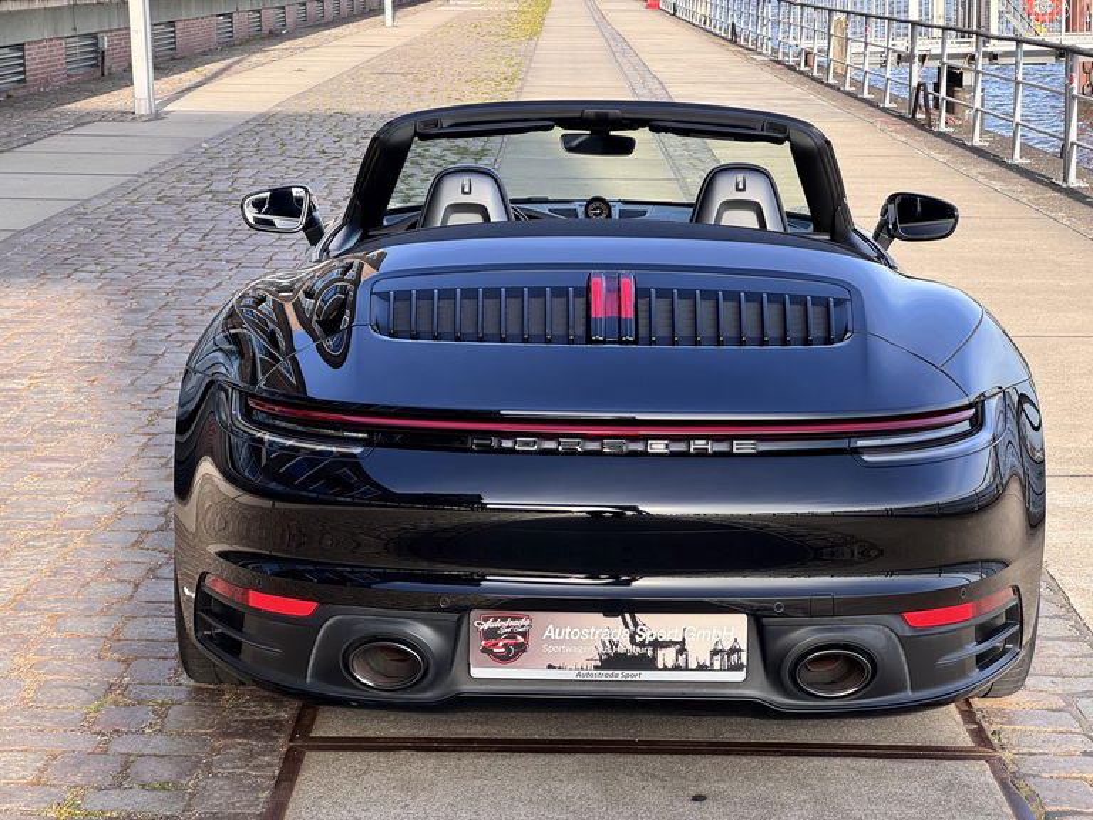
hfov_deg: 25.3
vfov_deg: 19.1
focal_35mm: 77
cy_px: 410
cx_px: 546
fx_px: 2431
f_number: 2.8
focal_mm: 9
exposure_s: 1/146
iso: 25
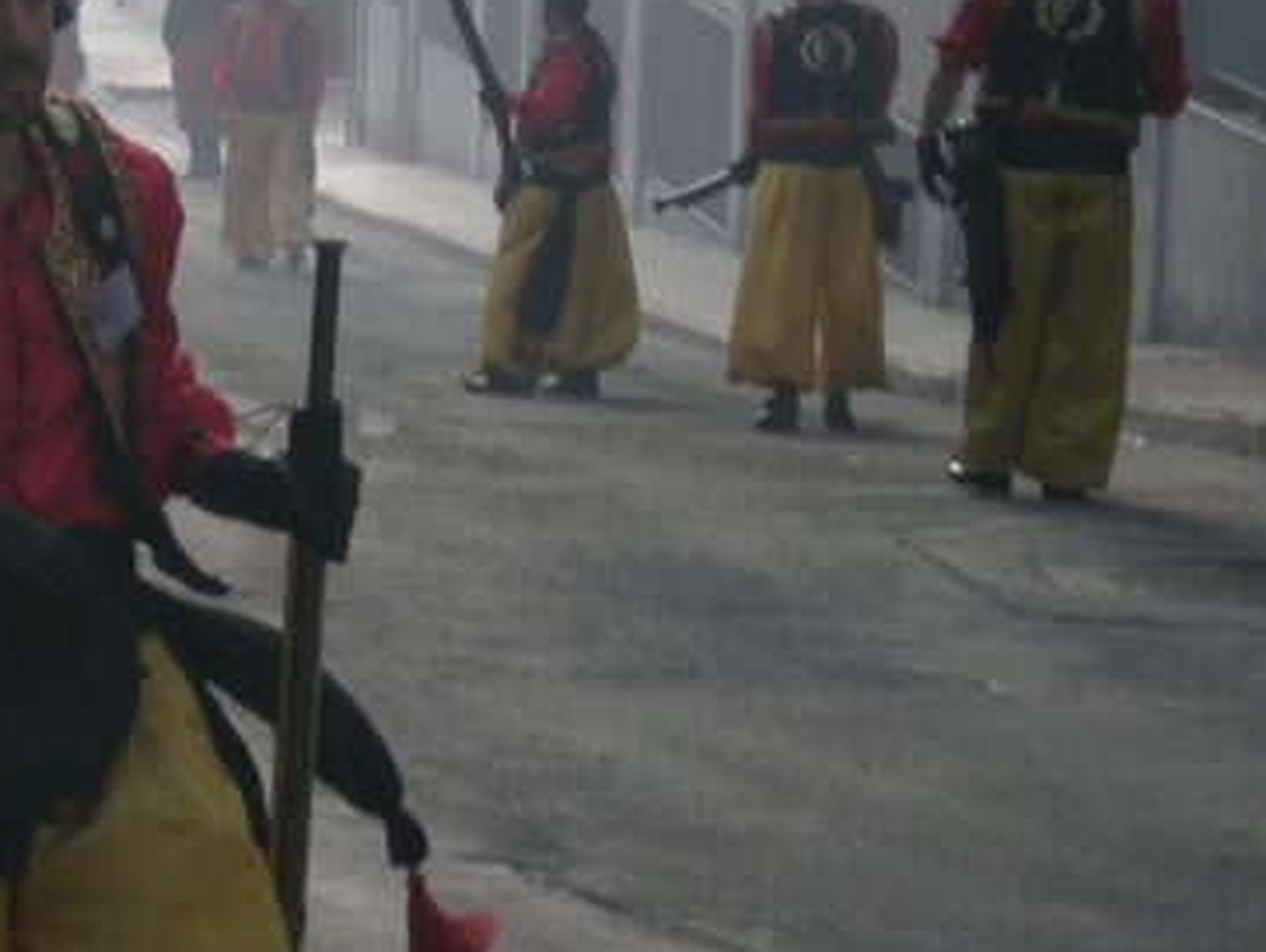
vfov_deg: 4.9
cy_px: 231
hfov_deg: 6.5
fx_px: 11052
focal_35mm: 302
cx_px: 17
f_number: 5.9
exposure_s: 1/124
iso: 130
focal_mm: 18.9
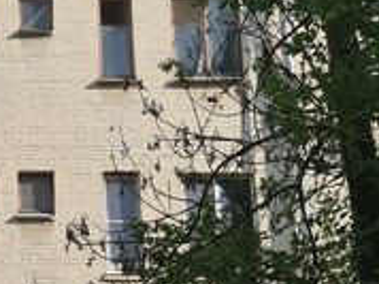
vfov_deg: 16.2
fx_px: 984
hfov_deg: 20.5
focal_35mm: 90
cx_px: -64
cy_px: 41
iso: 50
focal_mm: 7
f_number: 1.8
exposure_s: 1/940
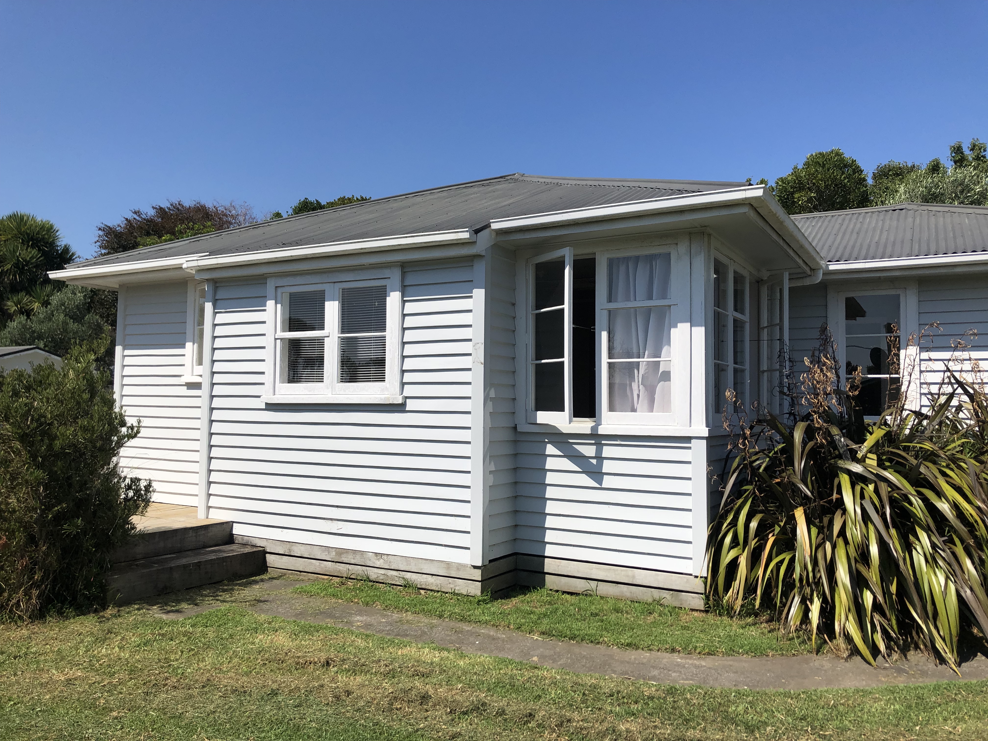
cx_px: 494
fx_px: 799
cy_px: 370
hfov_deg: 63.4
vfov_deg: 49.7
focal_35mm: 28
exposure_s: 1/3690
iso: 25
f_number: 1.8
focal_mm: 3.99
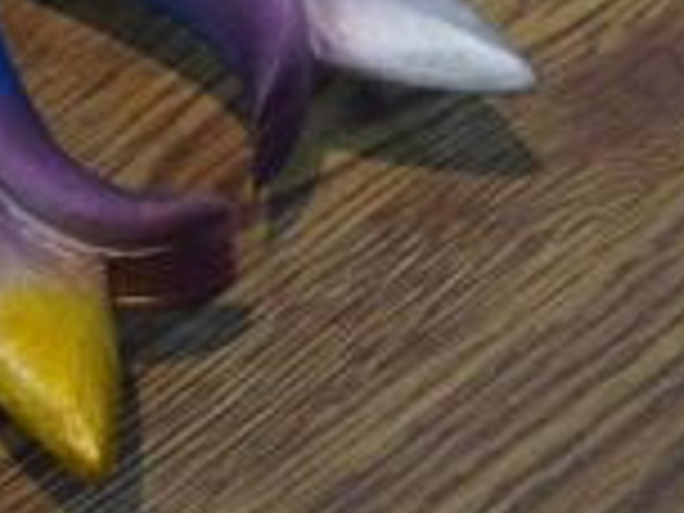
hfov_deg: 13.4
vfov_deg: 10.2
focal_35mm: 142
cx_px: -207
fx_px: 2804
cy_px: -230
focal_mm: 25
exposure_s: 1/50
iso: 320
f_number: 4.5
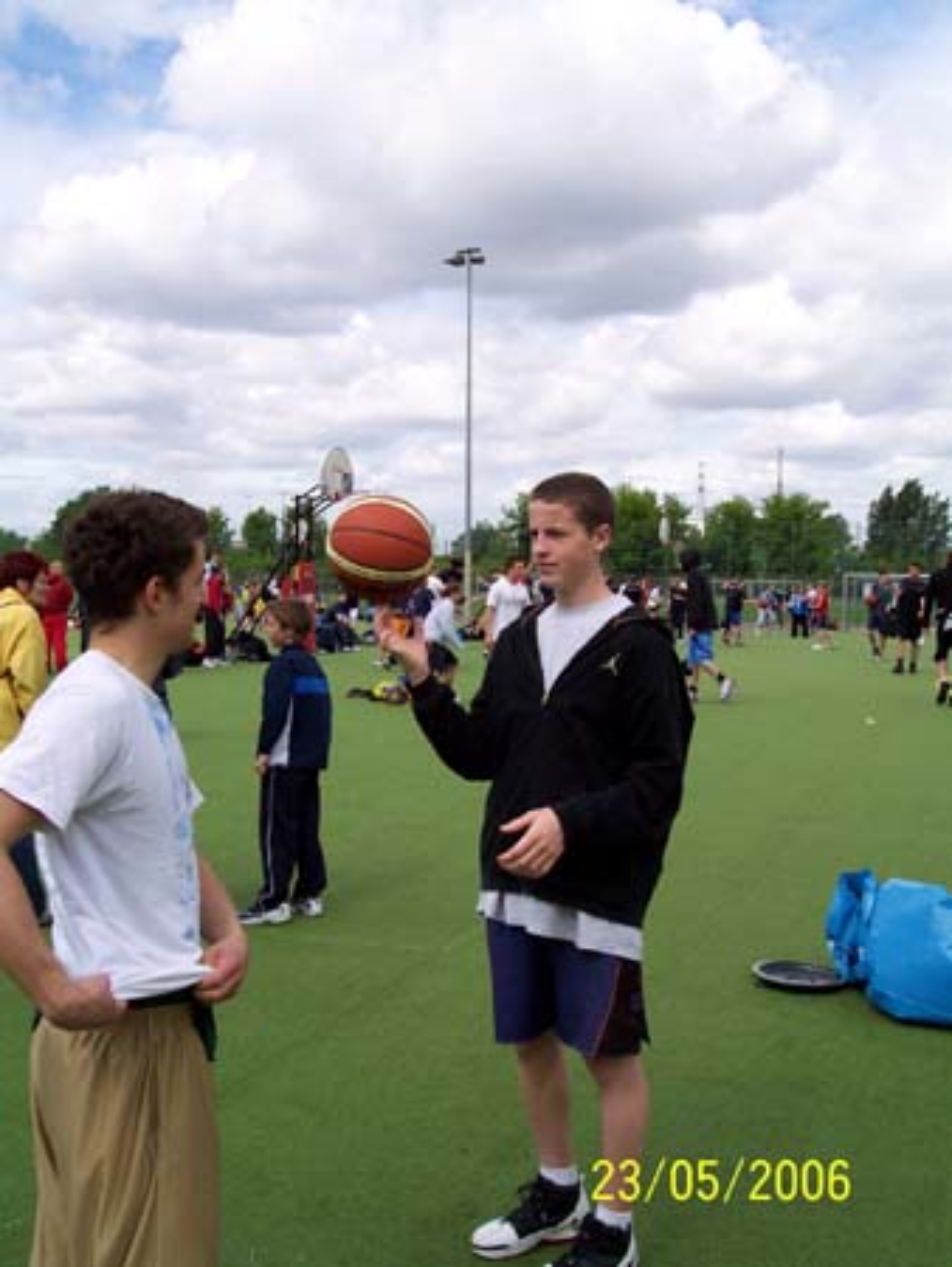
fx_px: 1392
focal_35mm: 38
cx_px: 476
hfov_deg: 37.8
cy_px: 634
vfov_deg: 49.0
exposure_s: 1/700
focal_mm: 8
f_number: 4.8
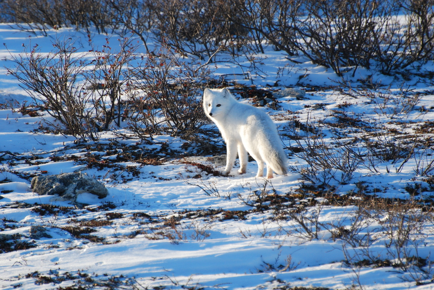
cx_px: 217
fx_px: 5431
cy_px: 145
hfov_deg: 4.6
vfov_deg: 3.1
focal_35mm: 450
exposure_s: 1/640
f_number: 5.6
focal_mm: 300
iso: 400
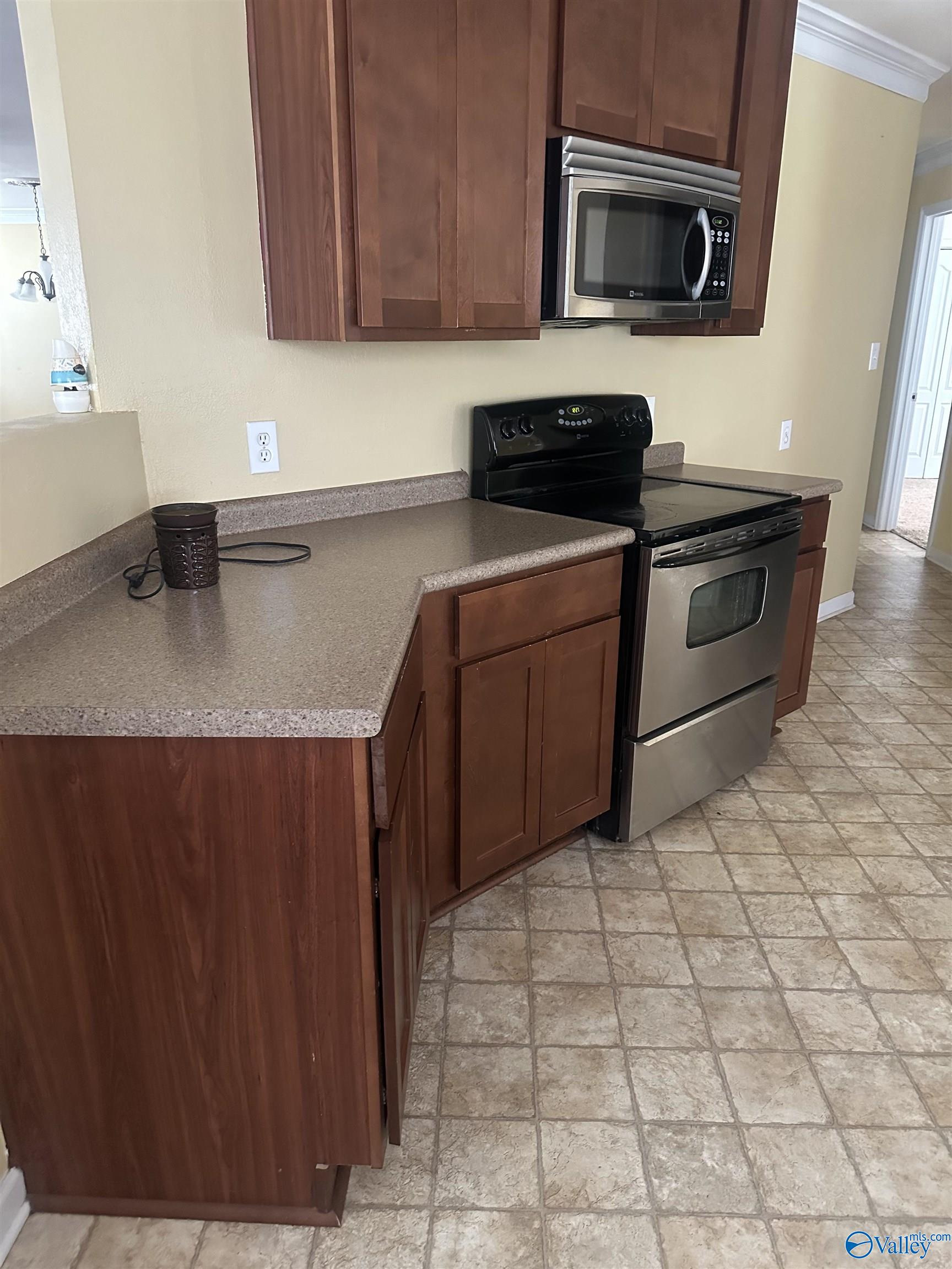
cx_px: 476
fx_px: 880
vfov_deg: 71.6
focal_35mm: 24
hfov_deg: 56.8
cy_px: 634
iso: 1000
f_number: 1.78
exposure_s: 1/44
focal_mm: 6.86
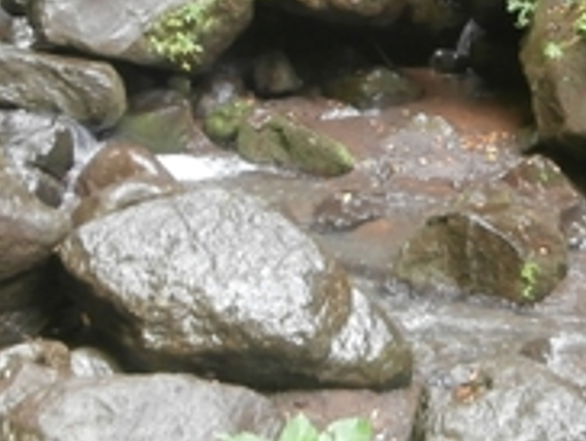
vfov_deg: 18.2
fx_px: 1339
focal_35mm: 79
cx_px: 473
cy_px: -10
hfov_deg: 24.3
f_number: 3
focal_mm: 4.2
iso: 200
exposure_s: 1/30
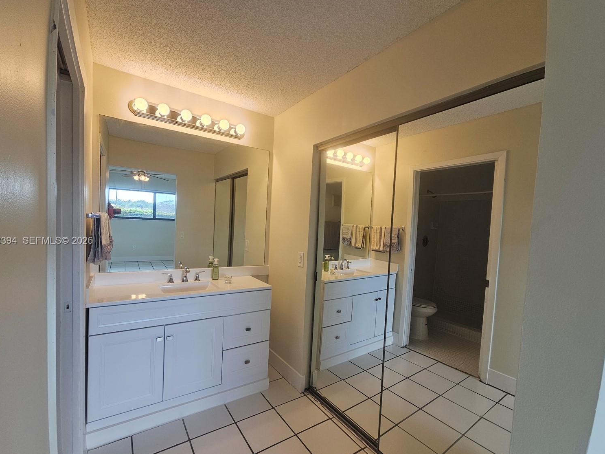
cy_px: 241
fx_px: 245
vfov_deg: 85.6
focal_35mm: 14
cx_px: 292
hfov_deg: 102.0
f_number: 2.2
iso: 80
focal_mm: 2.2
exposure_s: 1/120
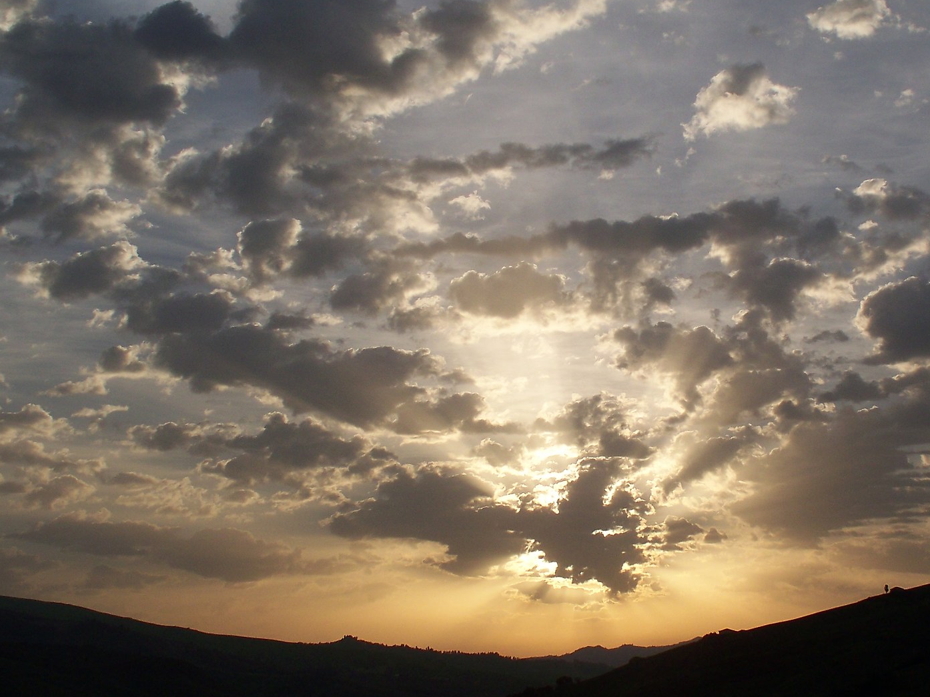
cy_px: 342
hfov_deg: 30.9
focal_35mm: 62
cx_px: 630
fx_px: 1665
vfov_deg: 23.6
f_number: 5
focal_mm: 7.54
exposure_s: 1/1000
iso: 64
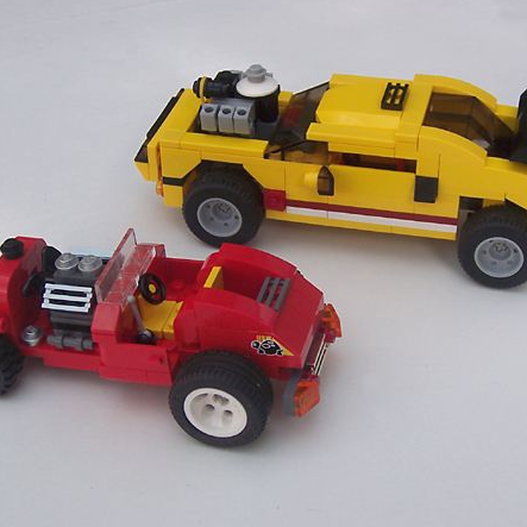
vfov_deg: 25.7
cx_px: 276
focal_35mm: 67
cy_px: 262
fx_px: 1154
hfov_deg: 25.7
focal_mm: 9.3
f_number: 3.4
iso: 80
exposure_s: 1/200
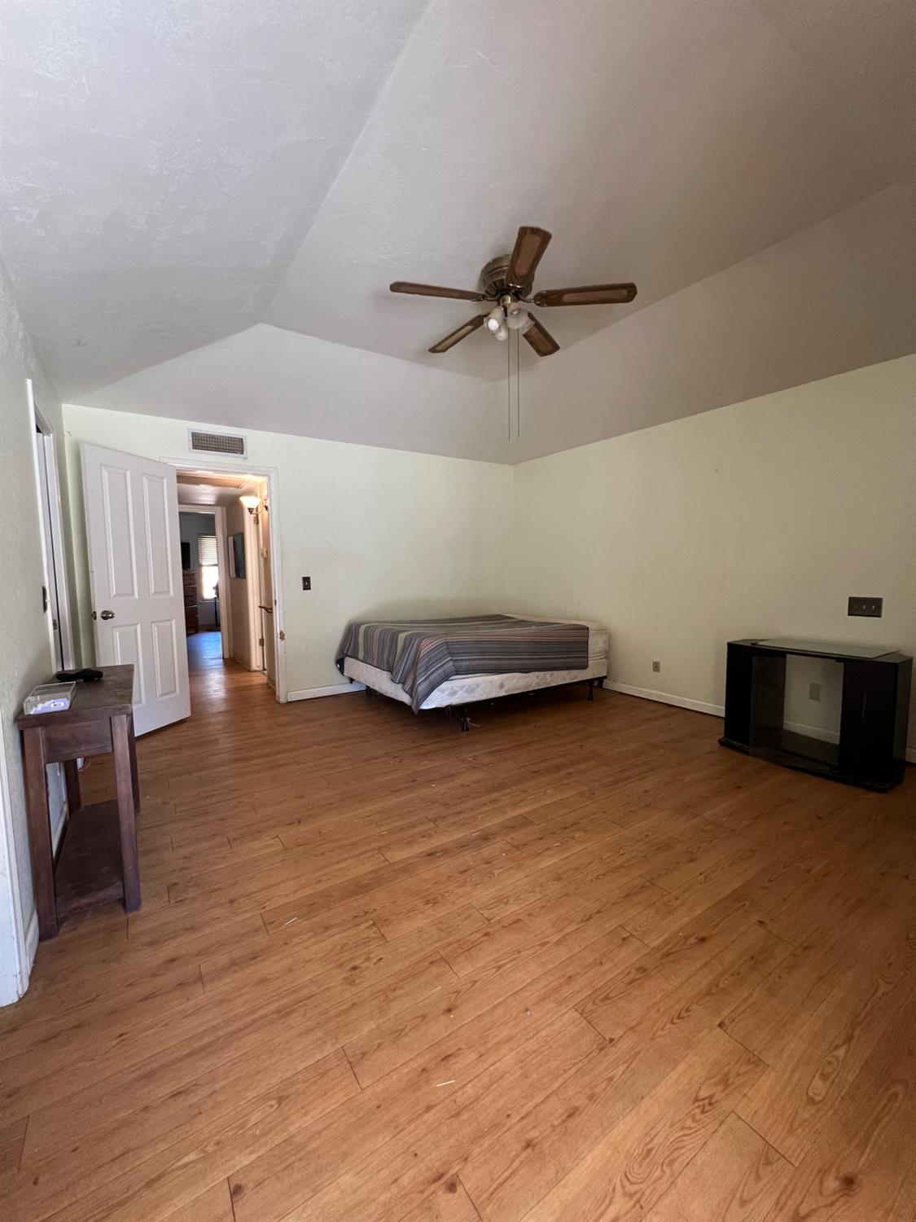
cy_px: 611
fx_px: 459
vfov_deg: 106.2
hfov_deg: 89.9
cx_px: 458
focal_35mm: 13
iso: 250
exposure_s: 1/60
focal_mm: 1.57
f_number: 1.8
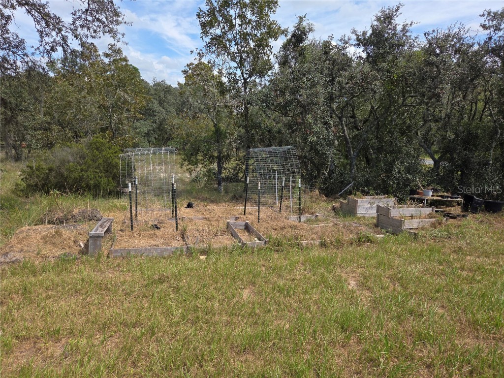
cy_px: 189
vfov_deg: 58.9
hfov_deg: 73.9
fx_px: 335
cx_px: 252
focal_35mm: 23
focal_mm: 5.4
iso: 25
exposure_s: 1/1235
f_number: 1.8
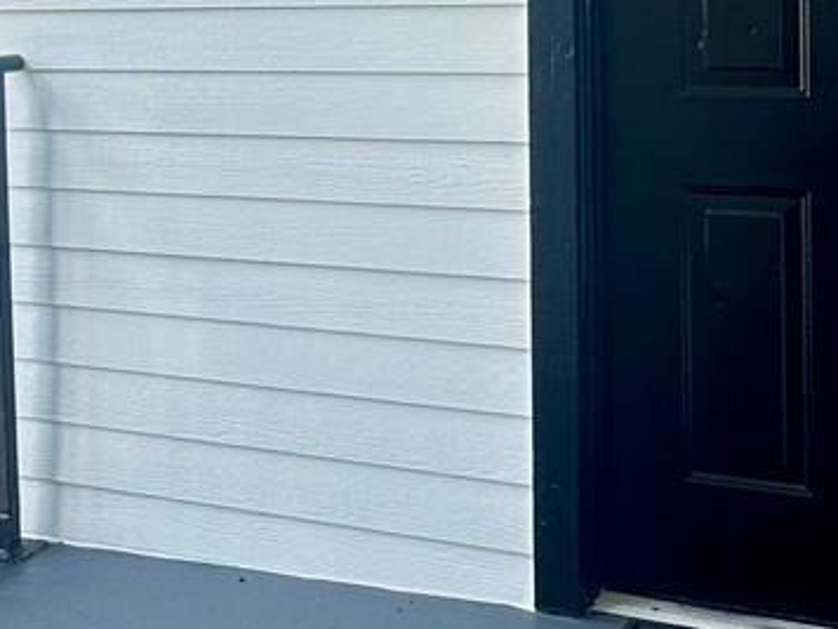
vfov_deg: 22.4
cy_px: -2
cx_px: 315
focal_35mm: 63
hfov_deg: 30.6
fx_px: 1525
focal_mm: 2.22
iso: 40
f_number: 2.2
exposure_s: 1/148
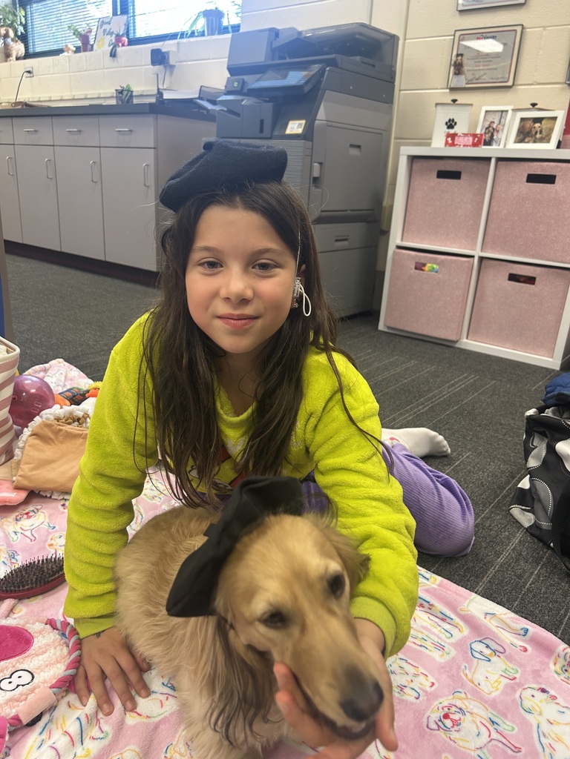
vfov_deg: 67.3
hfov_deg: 53.1
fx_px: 571
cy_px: 380
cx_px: 285
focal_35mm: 26
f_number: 1.5
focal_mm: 5.7
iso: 80
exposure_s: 1/60
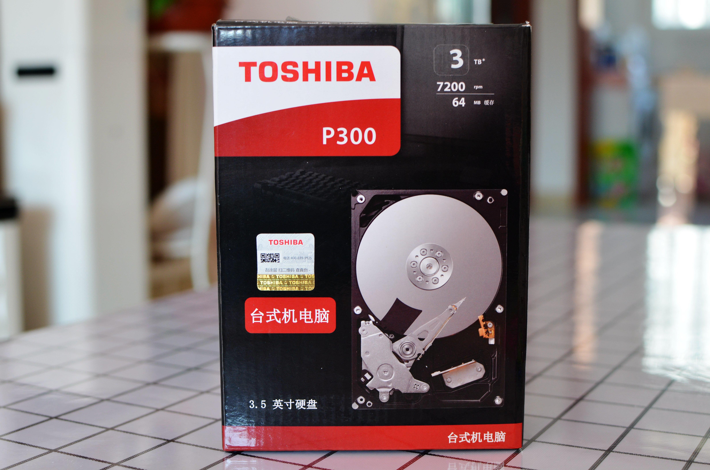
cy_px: 235
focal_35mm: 52
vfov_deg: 25.6
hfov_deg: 37.9
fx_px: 1033
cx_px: 355
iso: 400
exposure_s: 1/60
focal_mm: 35
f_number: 4
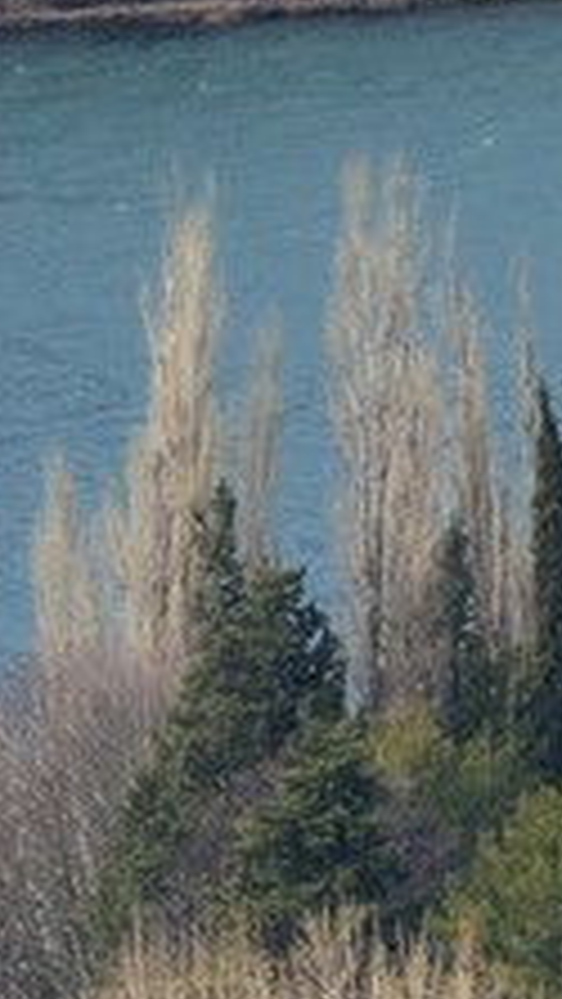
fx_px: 32958
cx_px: 2801
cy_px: 63
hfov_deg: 1.0
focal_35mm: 1245
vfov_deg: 1.7
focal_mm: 165
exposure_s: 1/320
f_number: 10
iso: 250
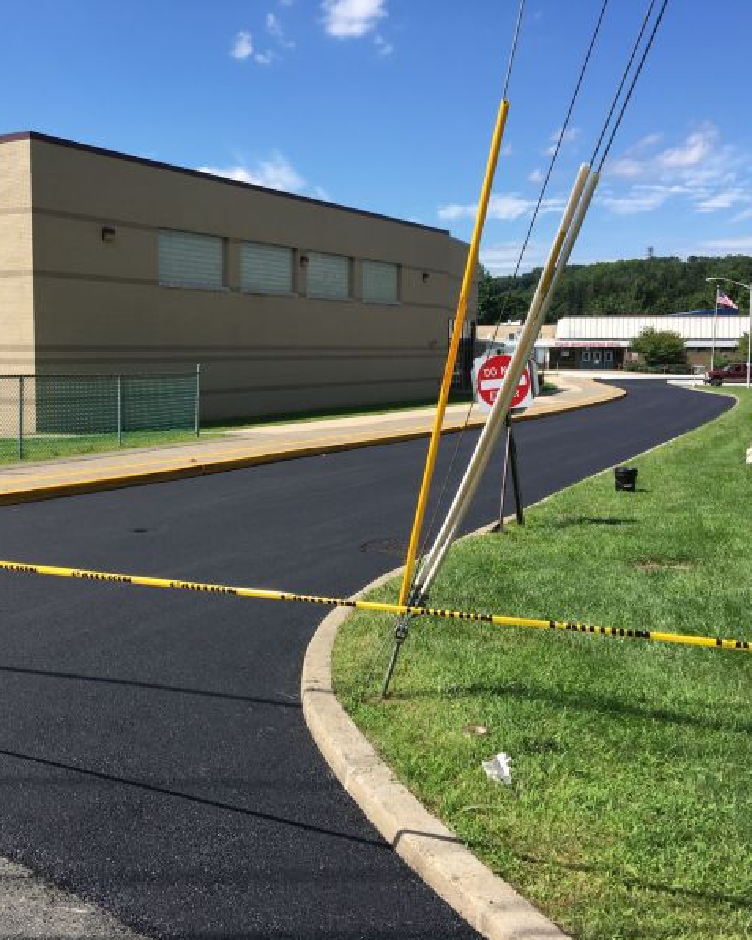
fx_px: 1057
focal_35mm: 38
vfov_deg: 47.9
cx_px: 285
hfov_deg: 38.9
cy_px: 470
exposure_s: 1/1425
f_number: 2.2
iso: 25
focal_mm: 4.15
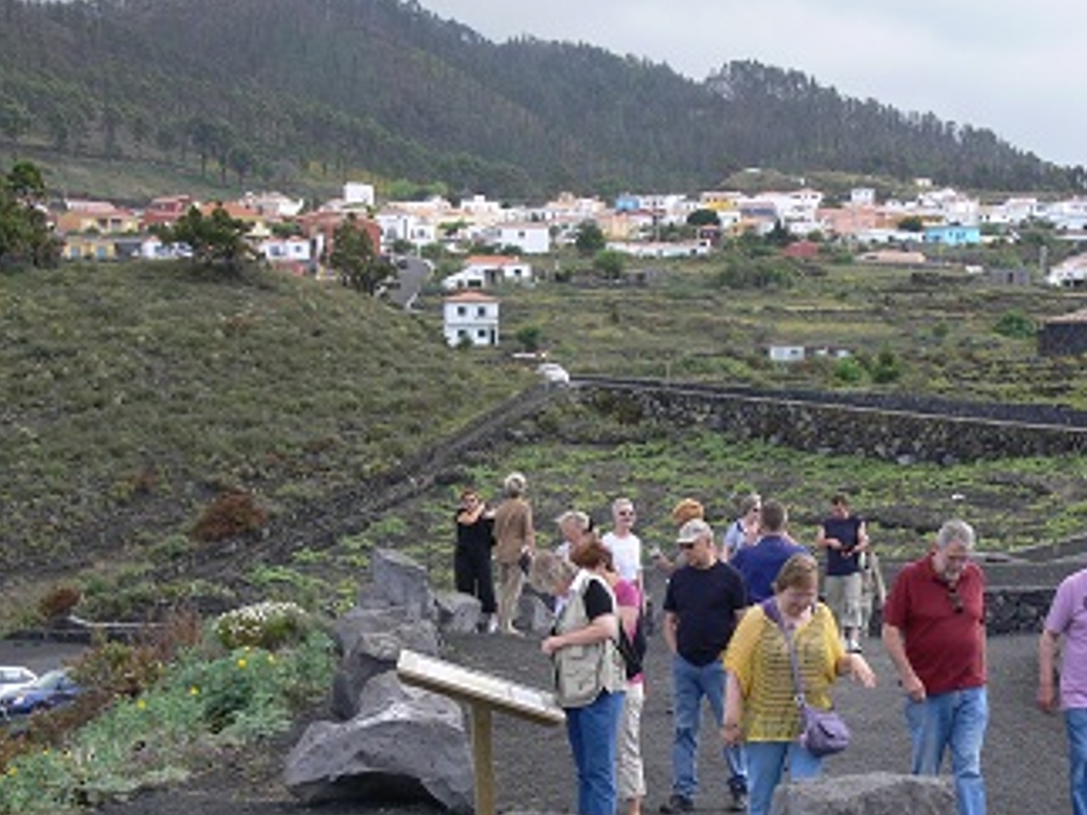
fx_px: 3076
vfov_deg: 15.1
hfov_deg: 20.0
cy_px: 492
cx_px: 643
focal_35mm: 98
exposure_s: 1/125
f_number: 5
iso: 80
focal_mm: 14
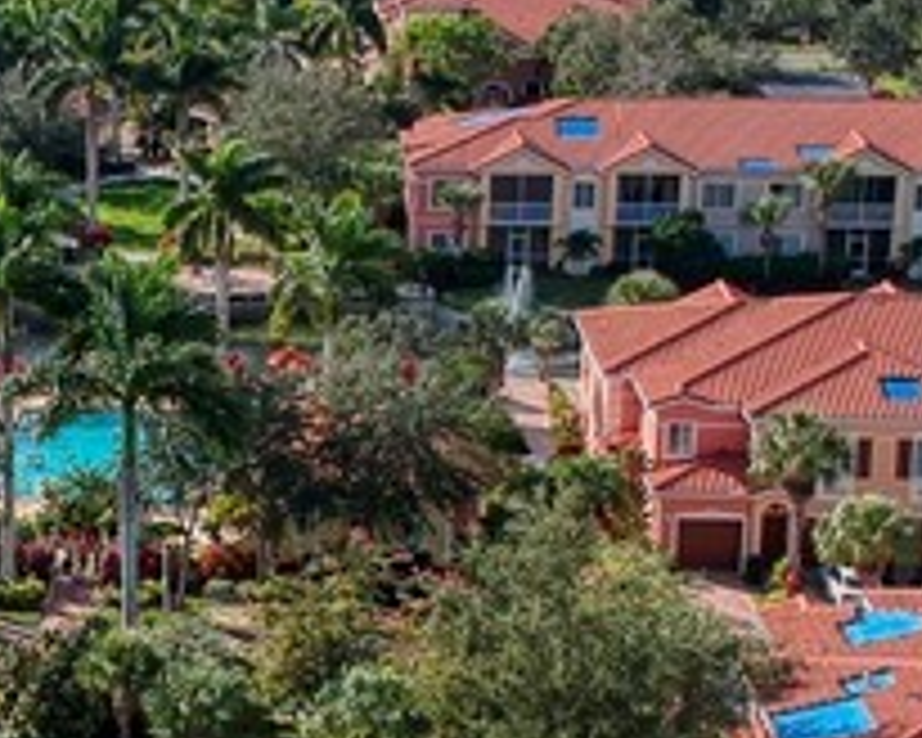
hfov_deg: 15.5
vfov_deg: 12.6
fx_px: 3329
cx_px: 4
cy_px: 486
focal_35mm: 122
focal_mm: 4.5
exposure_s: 1/1250
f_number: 2.6
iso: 100
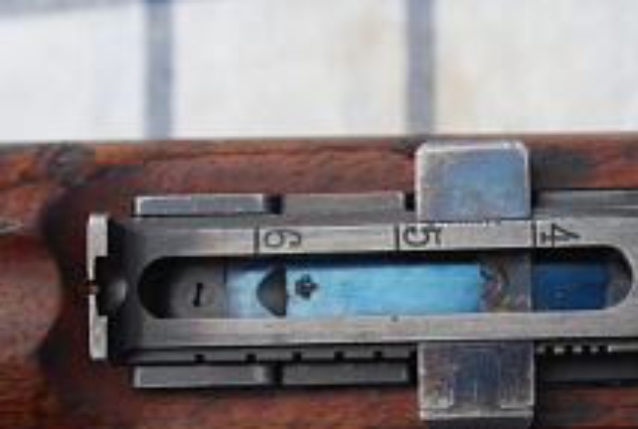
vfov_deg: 12.3
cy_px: 253
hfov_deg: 18.1
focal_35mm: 112
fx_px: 1990
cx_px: 453
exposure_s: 1/60
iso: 100
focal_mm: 40
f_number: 8
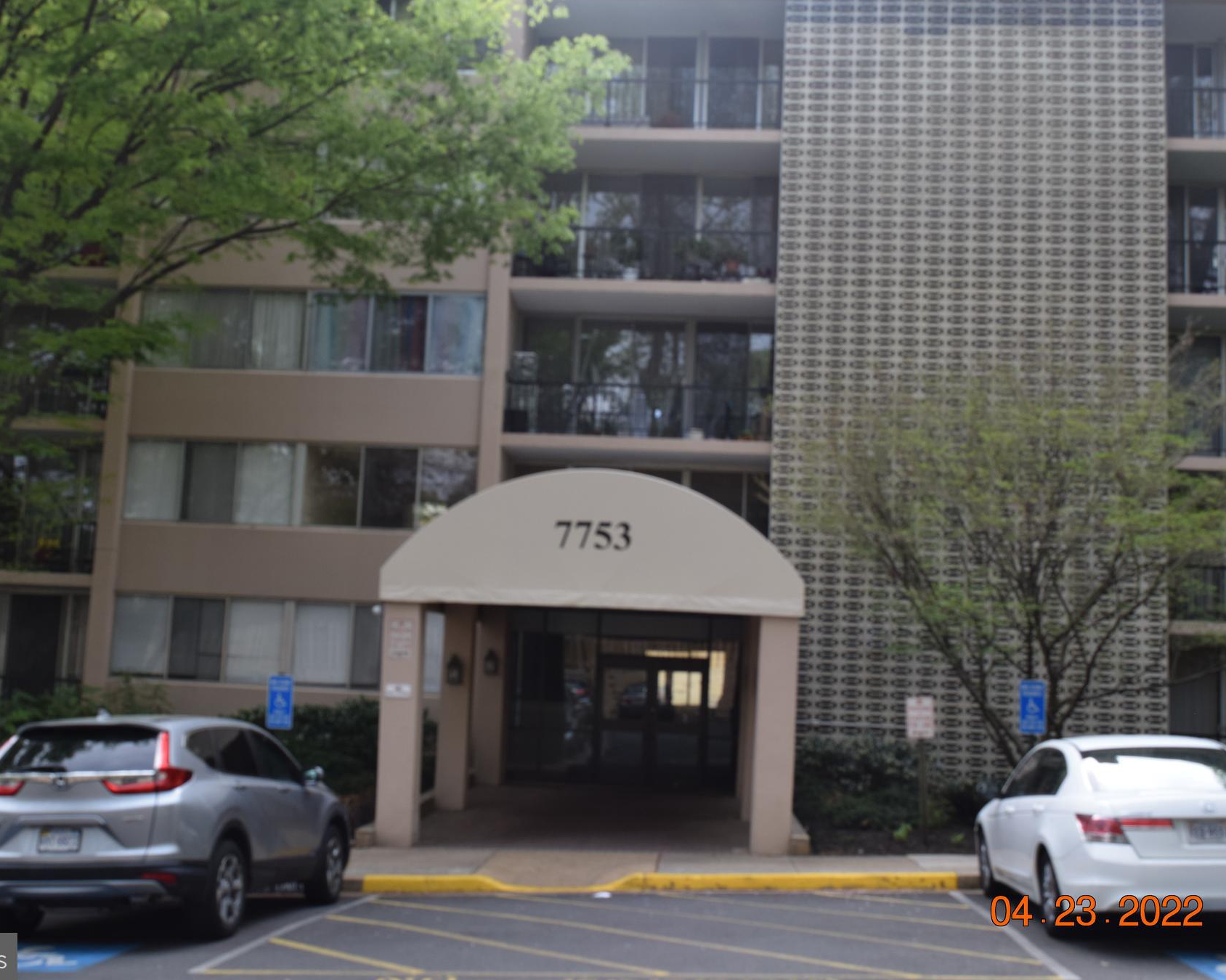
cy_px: 490
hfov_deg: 44.8
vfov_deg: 36.5
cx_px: 600
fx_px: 1488
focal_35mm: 41
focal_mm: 24
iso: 400
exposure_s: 1/200
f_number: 7.1
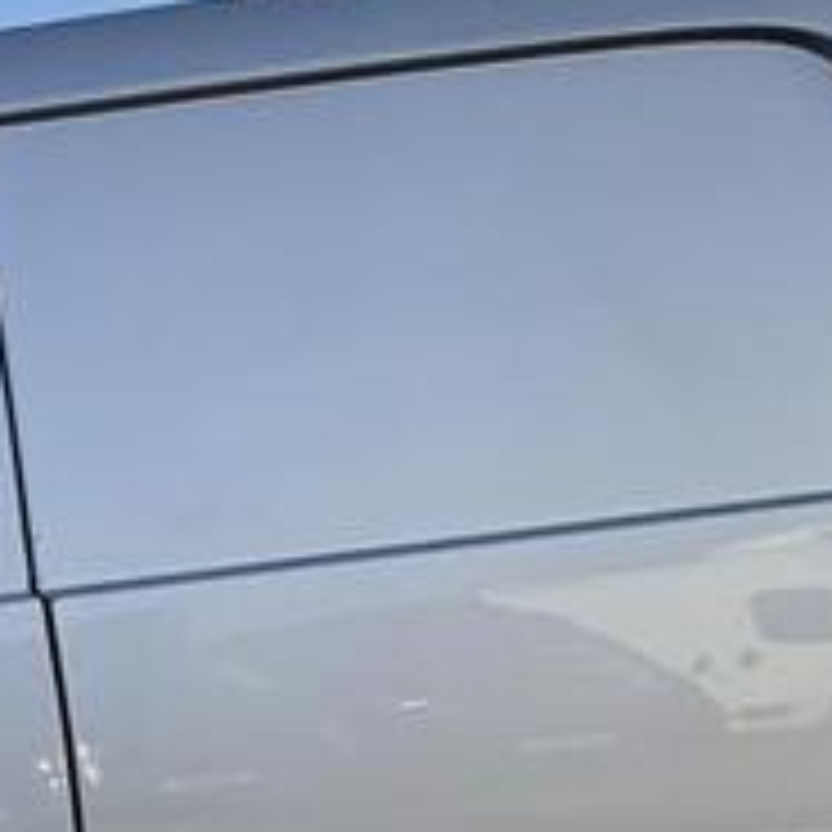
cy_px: 769
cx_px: -688
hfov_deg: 20.1
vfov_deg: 27.4
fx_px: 1632
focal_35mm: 60
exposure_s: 1/610
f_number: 2.2
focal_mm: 2.22
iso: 40
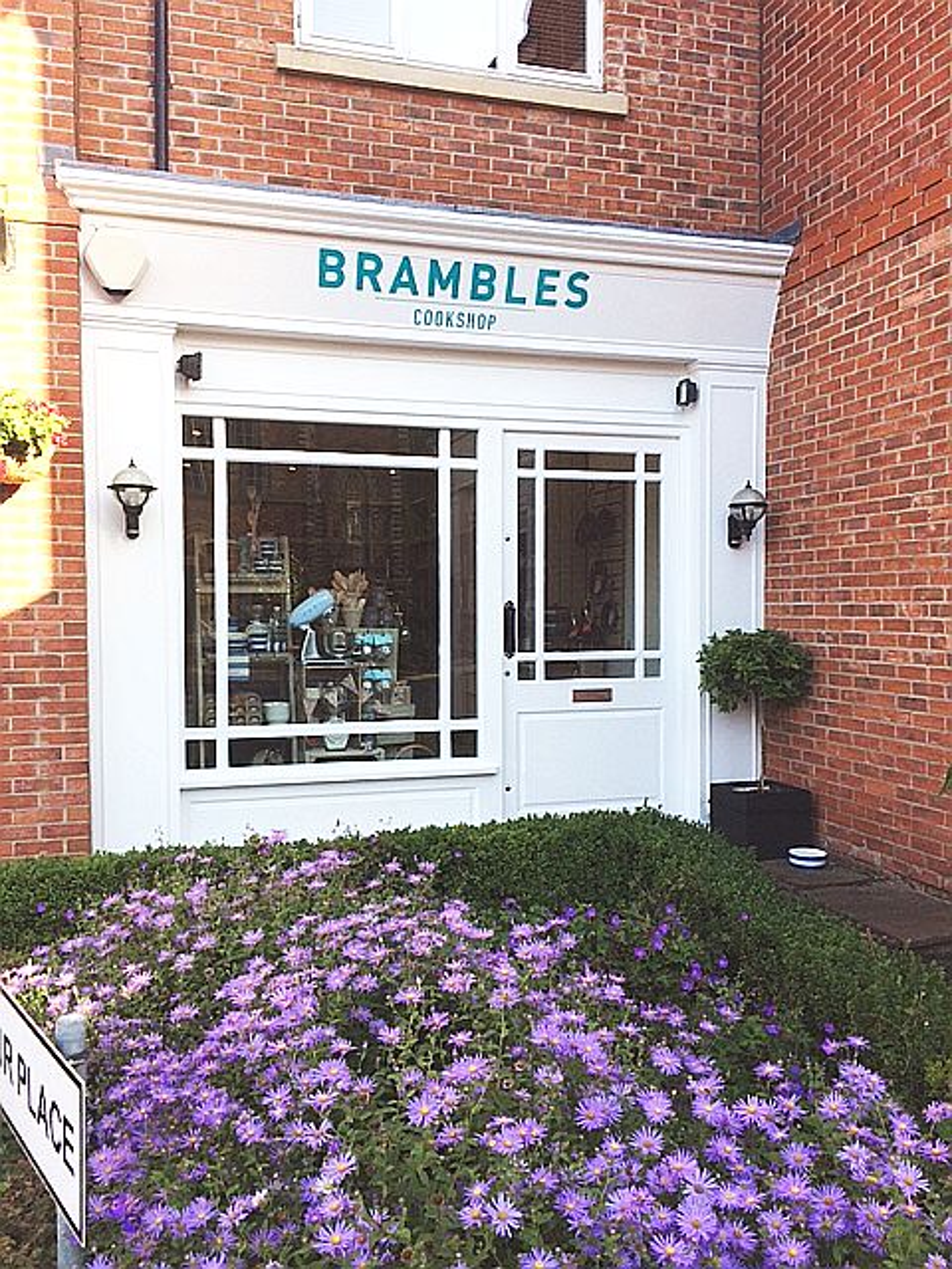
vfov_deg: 61.7
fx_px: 1063
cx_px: 476
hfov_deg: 48.2
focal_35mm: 29
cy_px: 634
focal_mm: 4.15
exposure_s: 1/266
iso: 32
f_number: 2.2
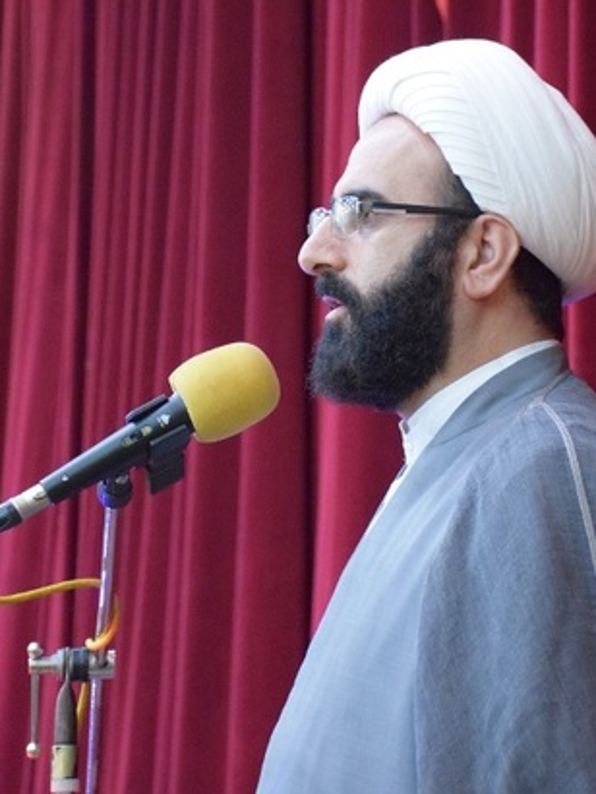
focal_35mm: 122
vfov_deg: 16.1
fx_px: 2798
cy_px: 398
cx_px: 352
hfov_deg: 12.2
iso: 6400
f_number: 4.8
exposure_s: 1/50
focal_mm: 56
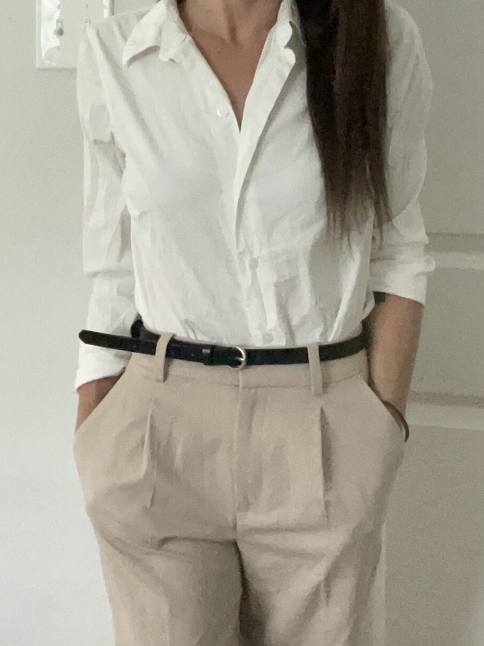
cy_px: 232
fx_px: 1175
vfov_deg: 30.6
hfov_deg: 23.3
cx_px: 277
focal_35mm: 63
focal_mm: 2.71
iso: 800
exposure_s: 1/15
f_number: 2.2
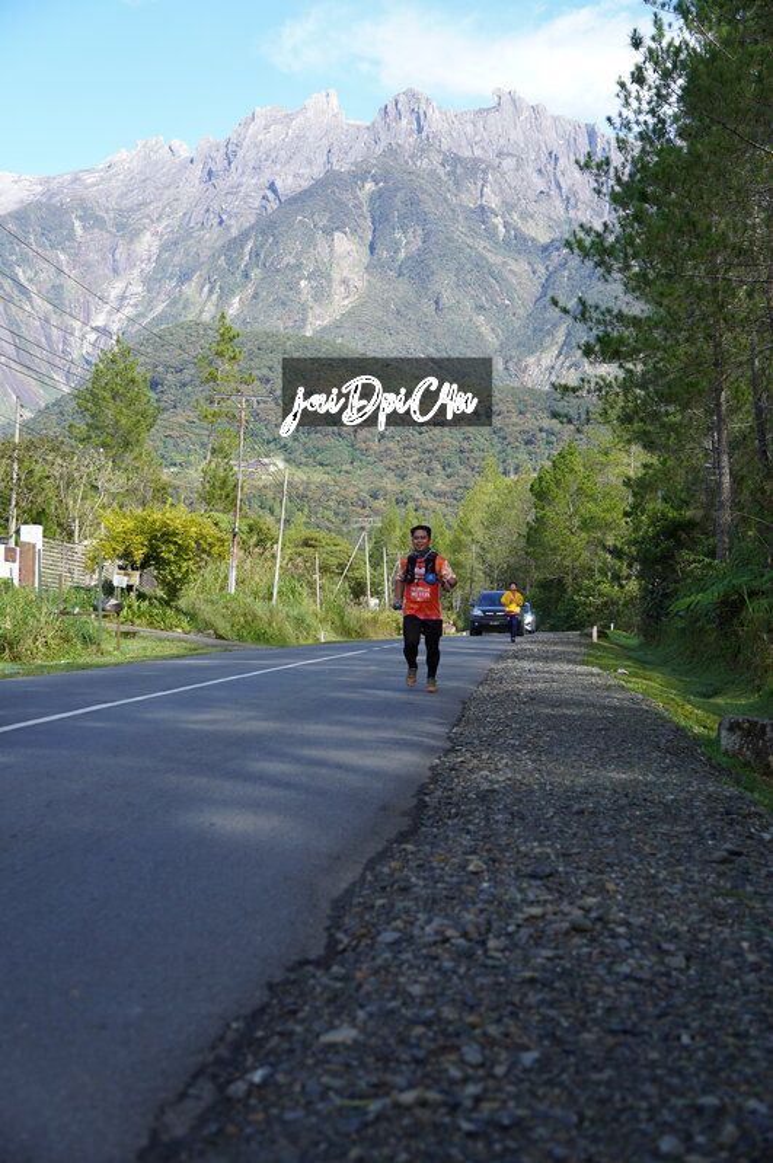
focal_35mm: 45
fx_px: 1452
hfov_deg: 29.8
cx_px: 386
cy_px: 582
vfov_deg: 43.6
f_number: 2.8
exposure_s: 1/500
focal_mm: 30
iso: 125
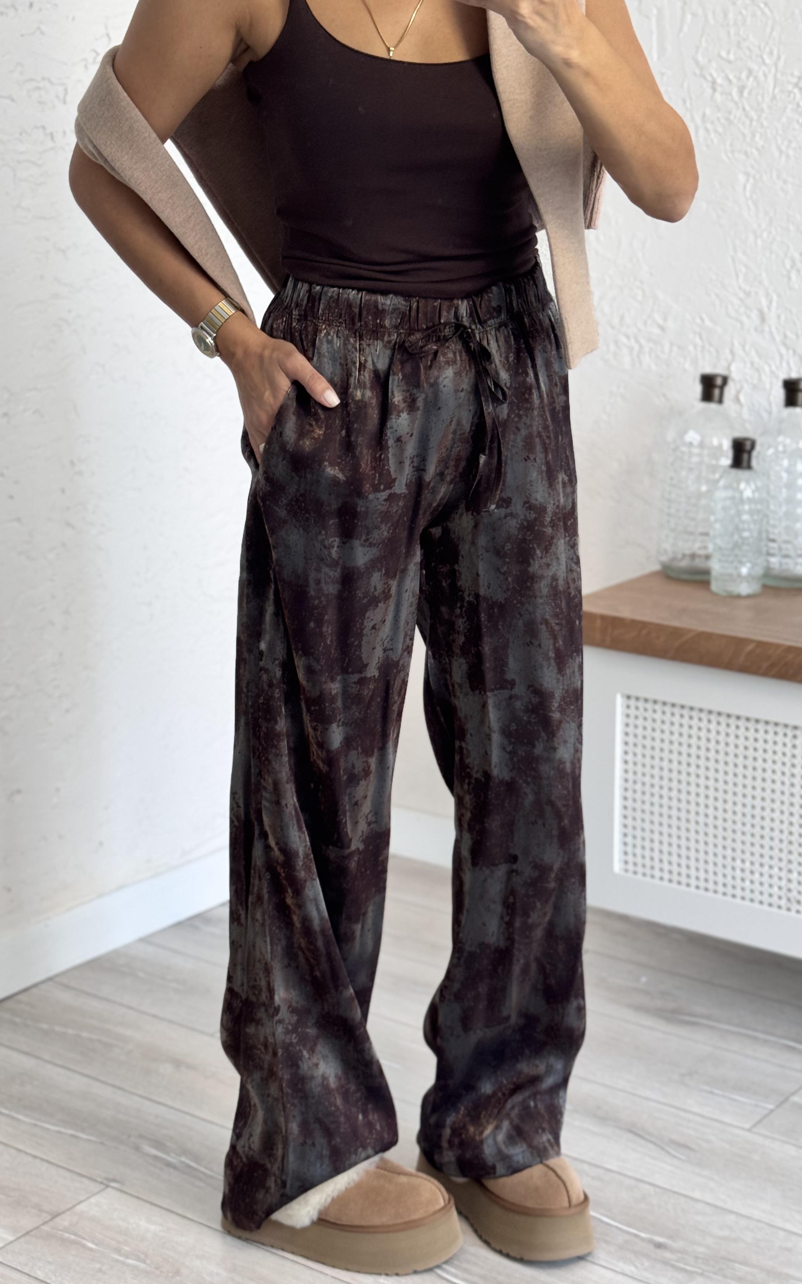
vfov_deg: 34.5
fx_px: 2063
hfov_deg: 22.0
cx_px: 416
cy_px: 668
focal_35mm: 59
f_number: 1.78
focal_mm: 6.76
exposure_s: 1/82
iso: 100
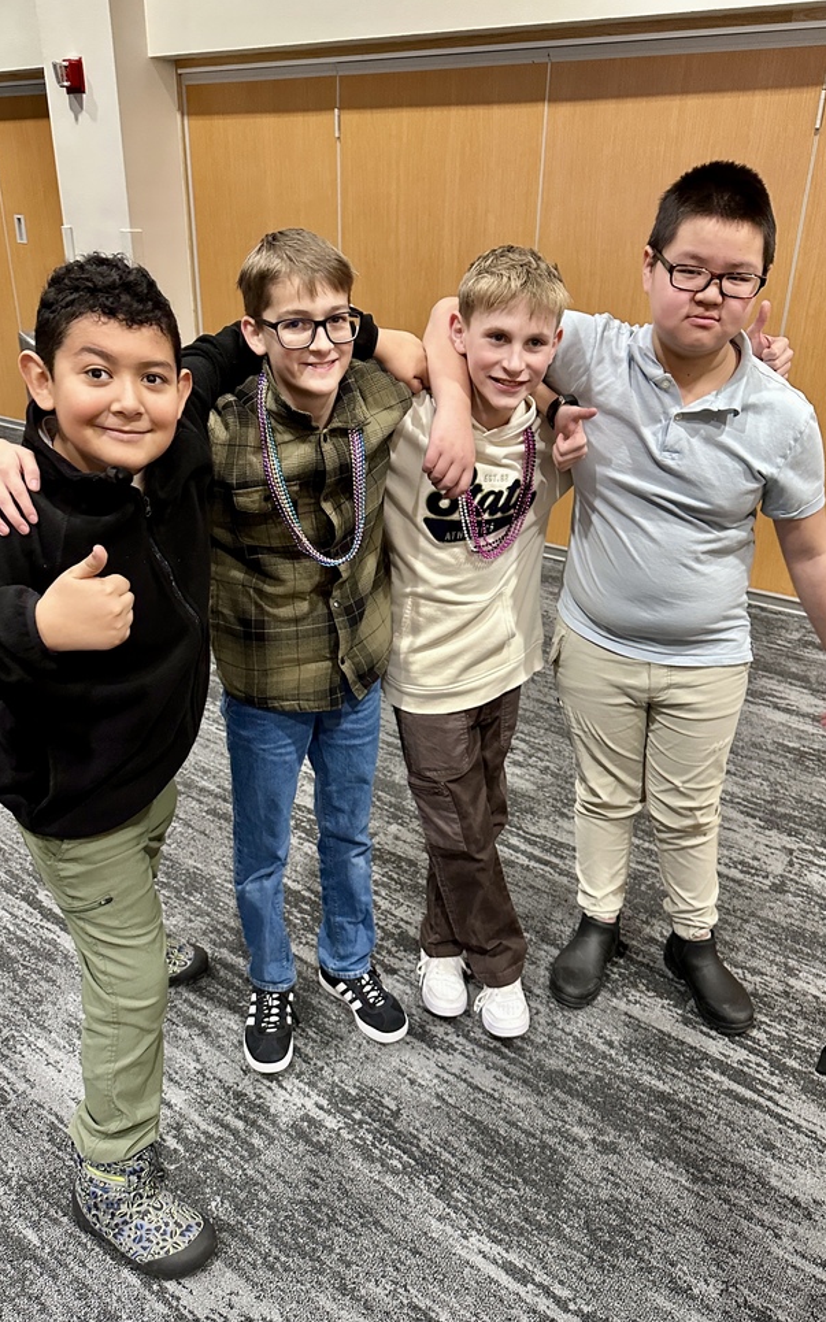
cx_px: 411
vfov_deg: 68.3
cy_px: 696
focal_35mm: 27
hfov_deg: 46.0
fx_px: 973
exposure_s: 1/60
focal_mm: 6.86
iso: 500
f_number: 1.78
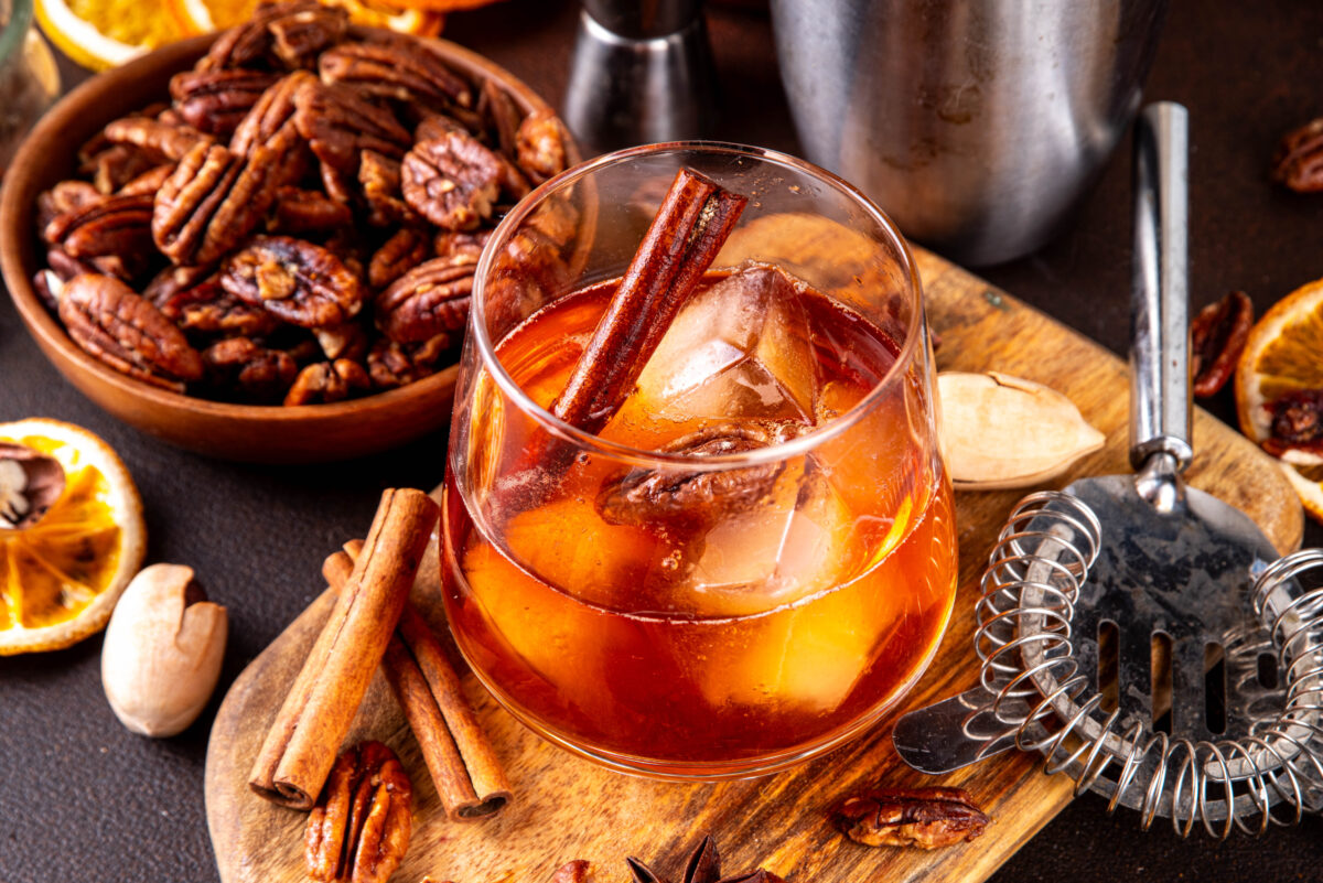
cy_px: 442
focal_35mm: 105
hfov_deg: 19.4
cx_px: 662
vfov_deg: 13.1
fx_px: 3860
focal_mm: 105
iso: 200
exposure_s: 1/160
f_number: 18
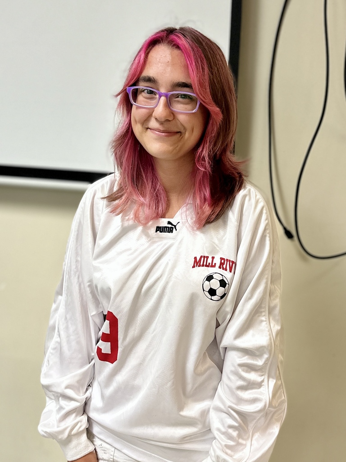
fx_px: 320
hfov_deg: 56.8
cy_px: 231
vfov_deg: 71.6
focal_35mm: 24
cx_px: 173
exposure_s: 1/60
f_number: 1.78
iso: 160
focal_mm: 6.86
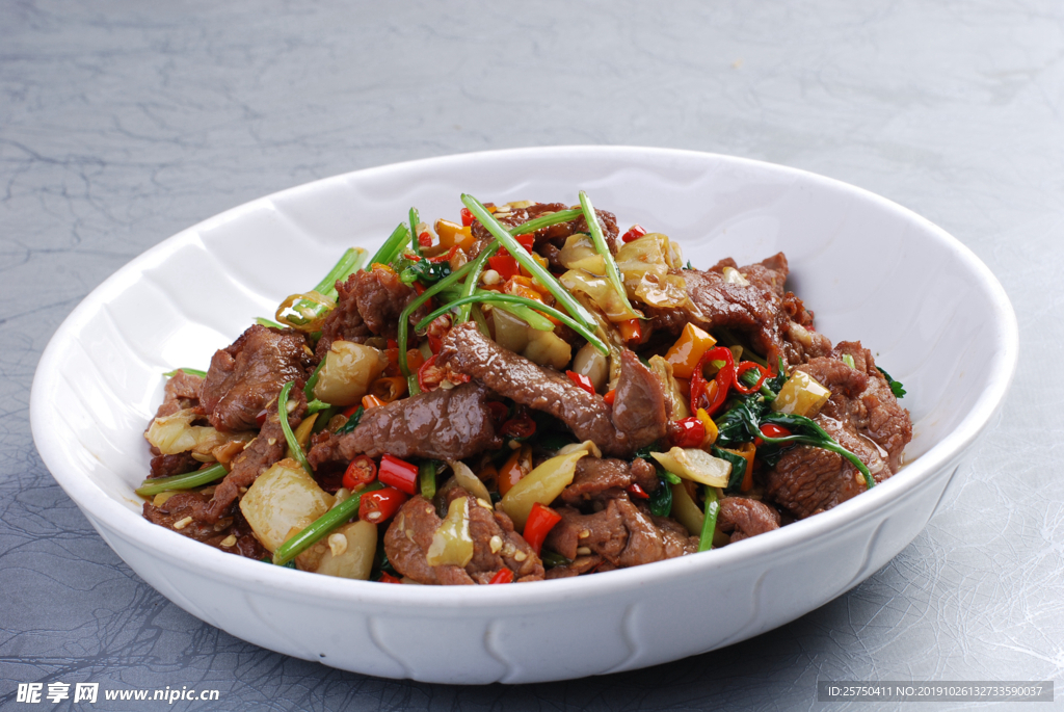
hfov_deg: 27.0
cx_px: 532
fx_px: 2219
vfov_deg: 18.2
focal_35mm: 75
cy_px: 356
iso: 100
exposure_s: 1/160
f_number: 13
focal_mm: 50
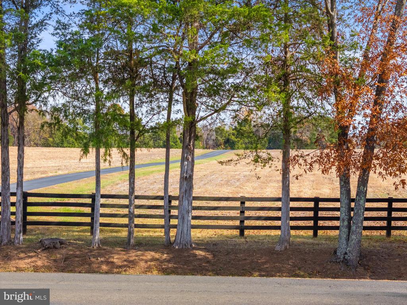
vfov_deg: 21.0
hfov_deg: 27.8
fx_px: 823
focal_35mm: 70
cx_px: 204
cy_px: 152
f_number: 2.8
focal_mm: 19.35
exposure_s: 1/1000
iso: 170
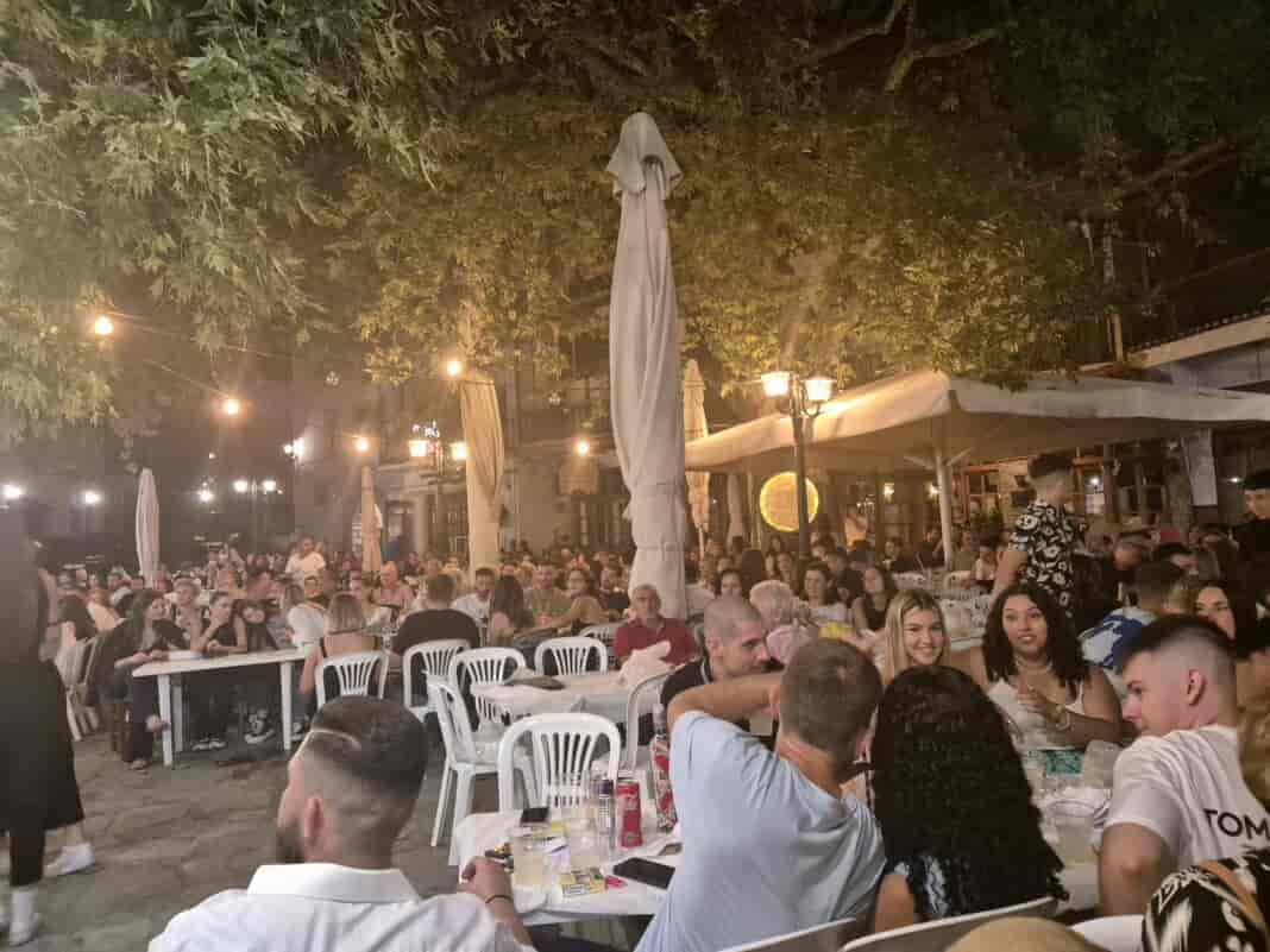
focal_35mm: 23
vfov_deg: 58.9
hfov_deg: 73.9
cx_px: 635
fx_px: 844
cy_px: 476
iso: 1250
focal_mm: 5.4
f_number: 1.8
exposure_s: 1/100
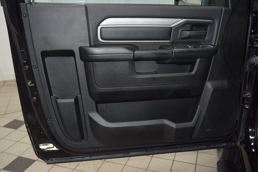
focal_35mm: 36
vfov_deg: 36.9
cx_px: 129
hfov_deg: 53.1
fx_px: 258
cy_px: 86
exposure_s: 1/60
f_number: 4
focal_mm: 24
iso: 800
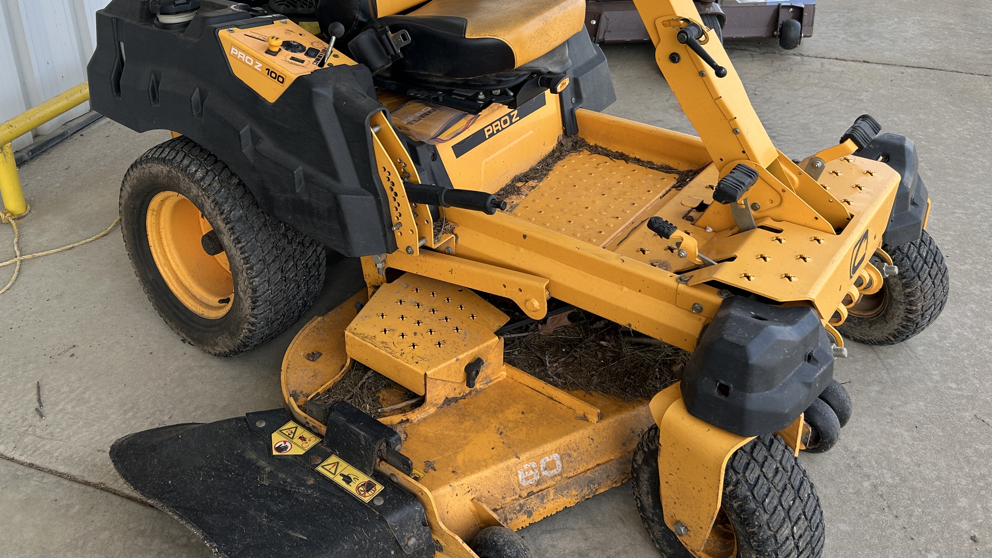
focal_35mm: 35
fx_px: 921
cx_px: 413
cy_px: 109
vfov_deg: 32.8
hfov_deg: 56.3
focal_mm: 5.7
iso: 50
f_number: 1.5
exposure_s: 1/965
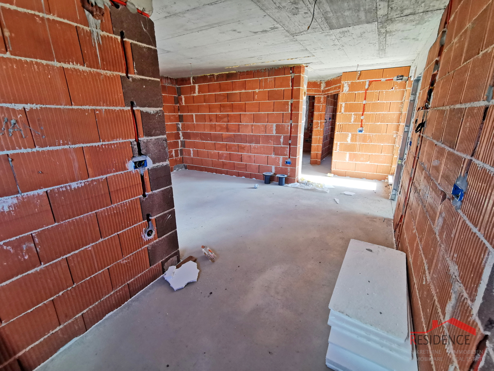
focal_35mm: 16
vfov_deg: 78.1
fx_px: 228
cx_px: 247
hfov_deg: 94.5
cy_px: 186
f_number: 2.2
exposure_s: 1/60
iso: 125
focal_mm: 2.35
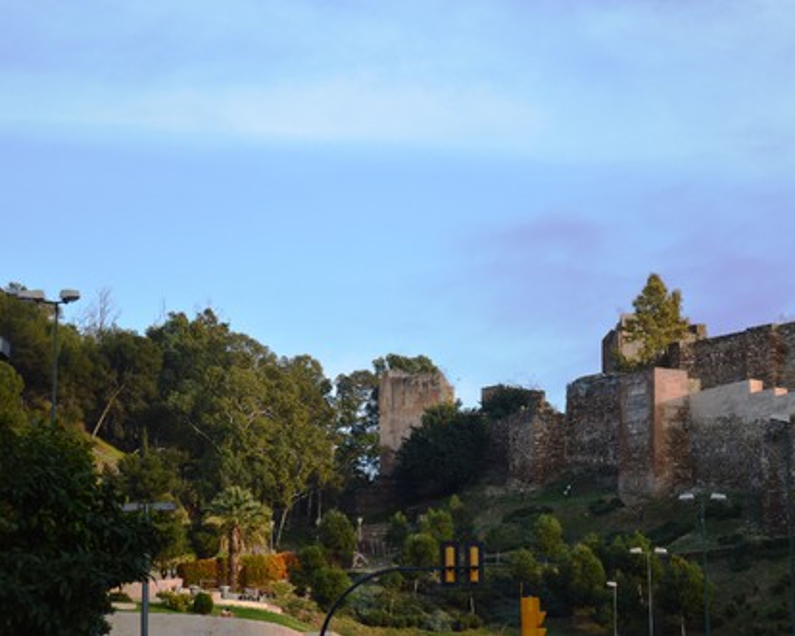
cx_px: 417
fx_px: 2201
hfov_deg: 20.5
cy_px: 318
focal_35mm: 94
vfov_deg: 16.4
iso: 100
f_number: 6.3
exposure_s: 1/160
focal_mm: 55
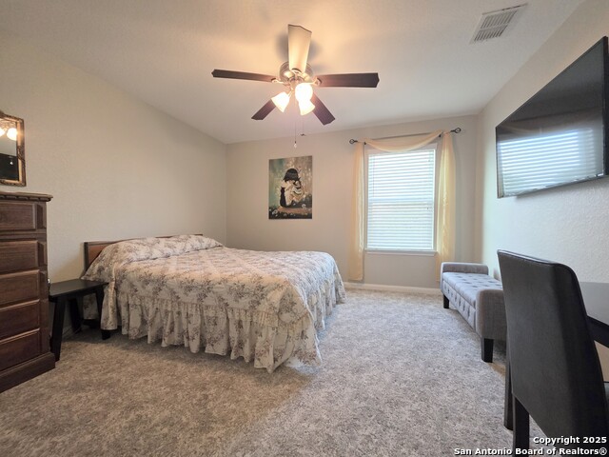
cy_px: 228
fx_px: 229
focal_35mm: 13
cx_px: 304
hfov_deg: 106.2
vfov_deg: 89.9
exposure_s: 1/120
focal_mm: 2.2
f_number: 1.9
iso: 250
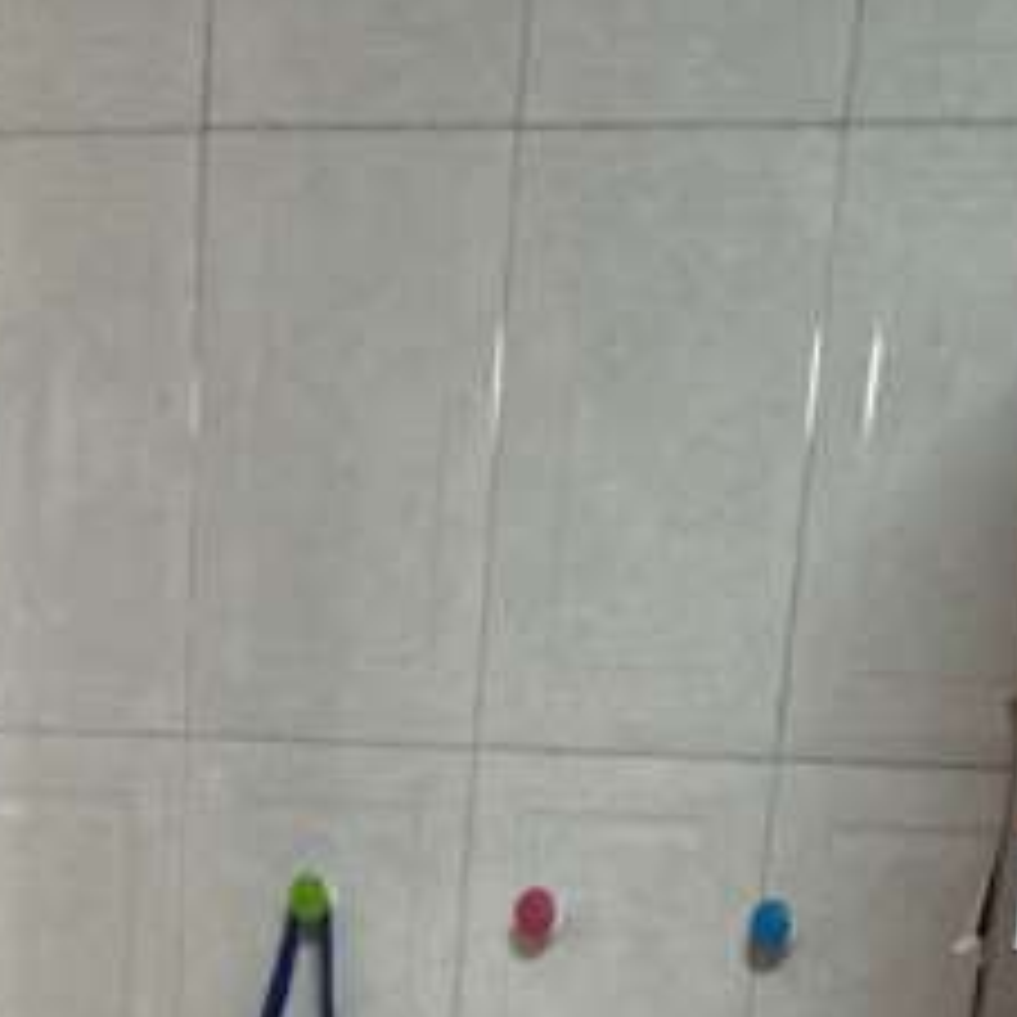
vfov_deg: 13.8
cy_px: 2534
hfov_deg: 21.1
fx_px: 2726
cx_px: 448
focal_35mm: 82
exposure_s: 1/60
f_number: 2.2
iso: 500
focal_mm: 2.22
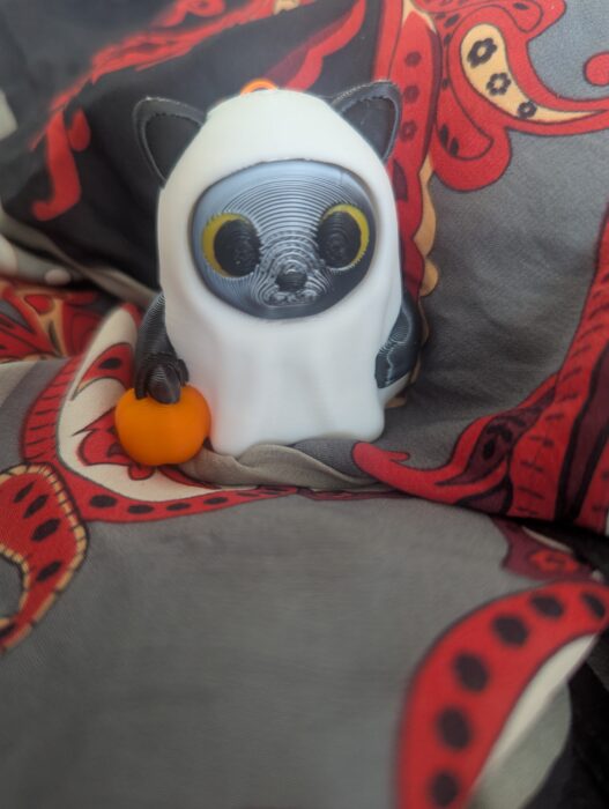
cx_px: 304
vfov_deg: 71.5
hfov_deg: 56.9
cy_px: 404
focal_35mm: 24
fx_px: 562
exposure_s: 1/23.8
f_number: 1.85
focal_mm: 6.81
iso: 232
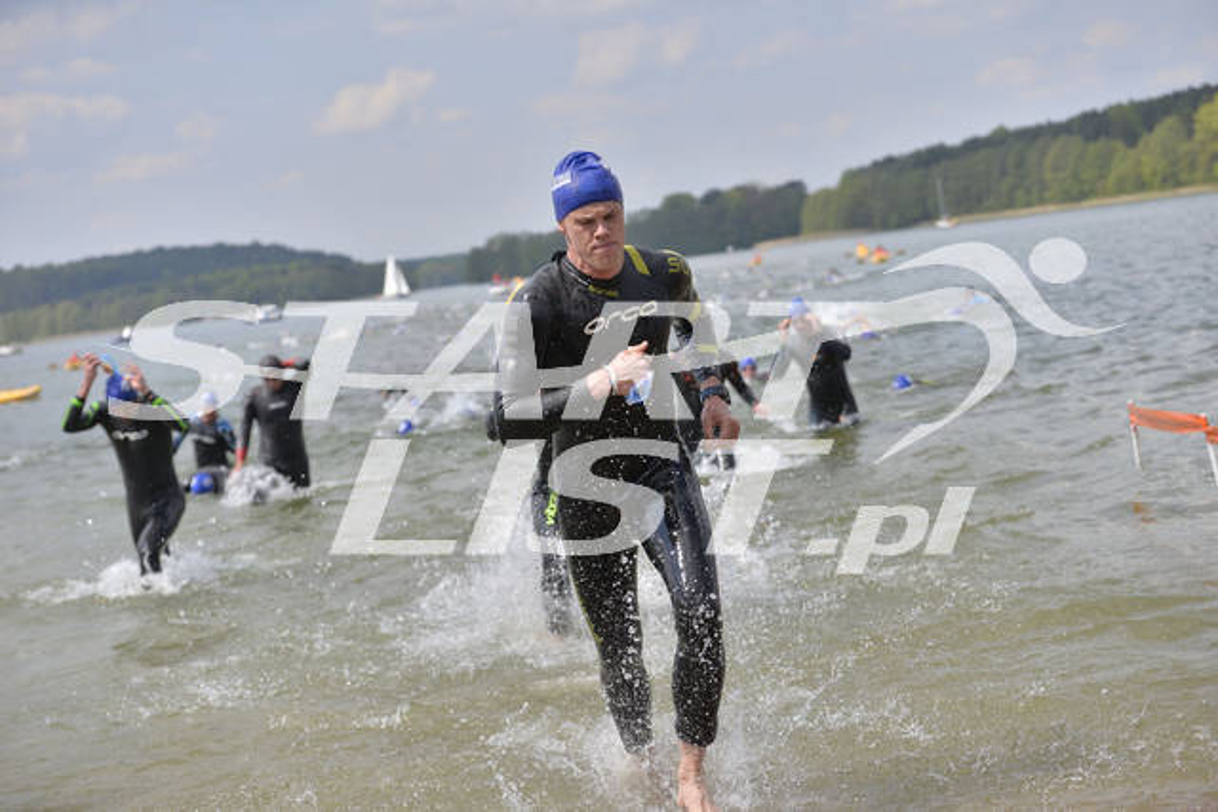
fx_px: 2369
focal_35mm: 70
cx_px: 609
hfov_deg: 28.8
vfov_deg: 19.5
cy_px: 406
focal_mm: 70
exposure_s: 1/3200
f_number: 4
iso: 200
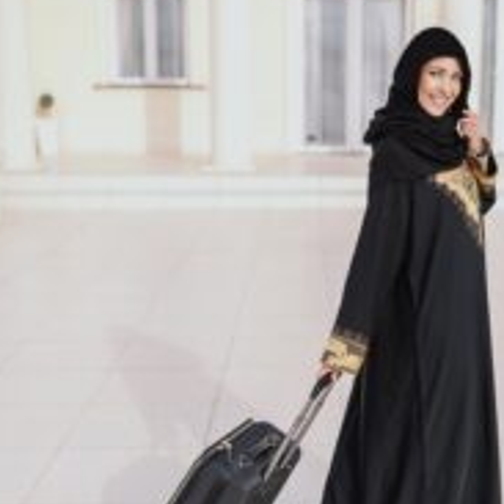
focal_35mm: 65
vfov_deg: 26.5
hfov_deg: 26.2
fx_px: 1071
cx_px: 366
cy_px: 284
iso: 200
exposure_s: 1/8000
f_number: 2
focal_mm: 35
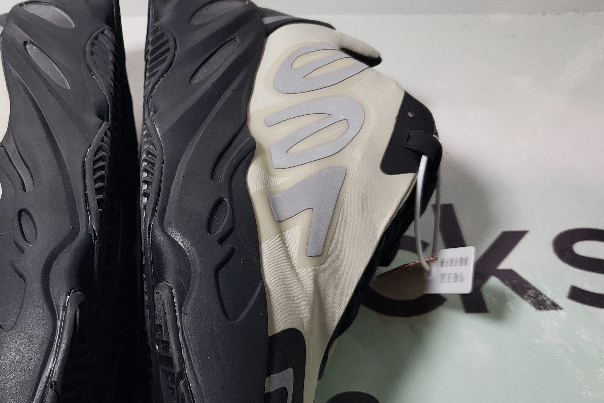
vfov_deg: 27.4
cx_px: 146
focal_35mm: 49
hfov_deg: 39.2
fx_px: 822
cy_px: 263
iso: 50
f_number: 1.5
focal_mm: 4.3
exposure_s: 1/326
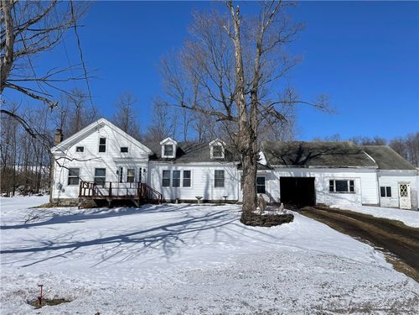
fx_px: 315
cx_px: 210
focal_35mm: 26
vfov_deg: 53.1
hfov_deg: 67.3
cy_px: 158
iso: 32
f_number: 1.6
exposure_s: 1/9091
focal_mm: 4.2
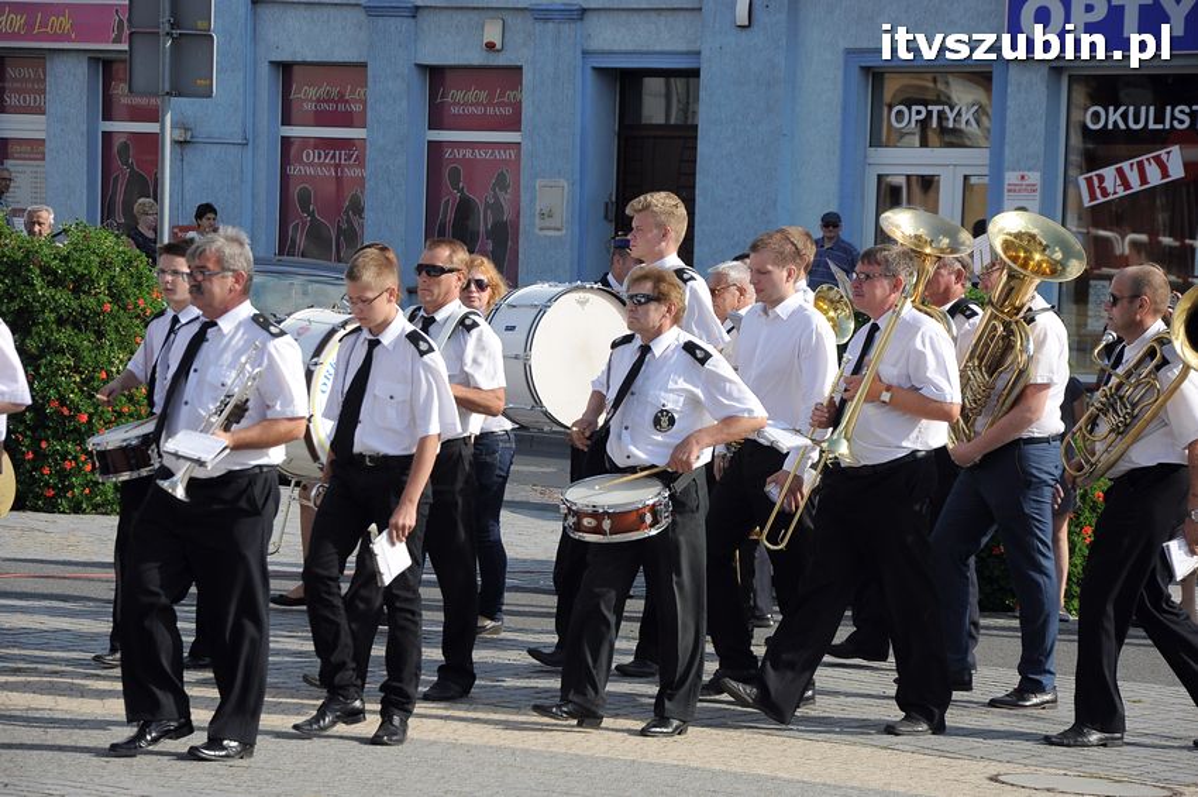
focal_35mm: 147
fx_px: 4887
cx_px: 599
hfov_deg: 14.0
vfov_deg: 9.3
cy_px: 398
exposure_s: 1/1000
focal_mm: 98
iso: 400
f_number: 8
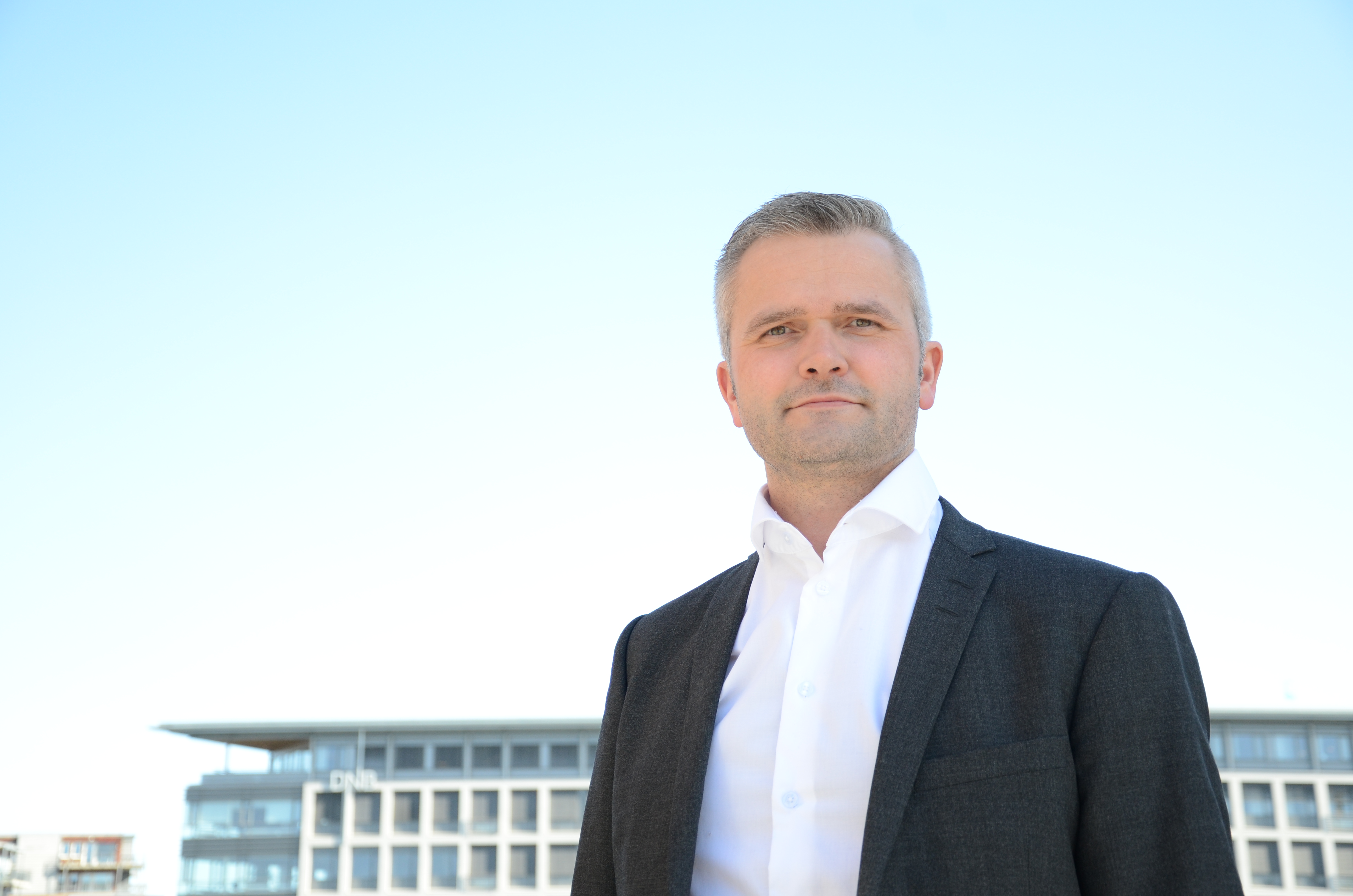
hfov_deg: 35.1
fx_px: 2138
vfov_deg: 23.7
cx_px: 676
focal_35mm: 57
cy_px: 448
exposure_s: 1/640
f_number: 4.5
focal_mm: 38
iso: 400
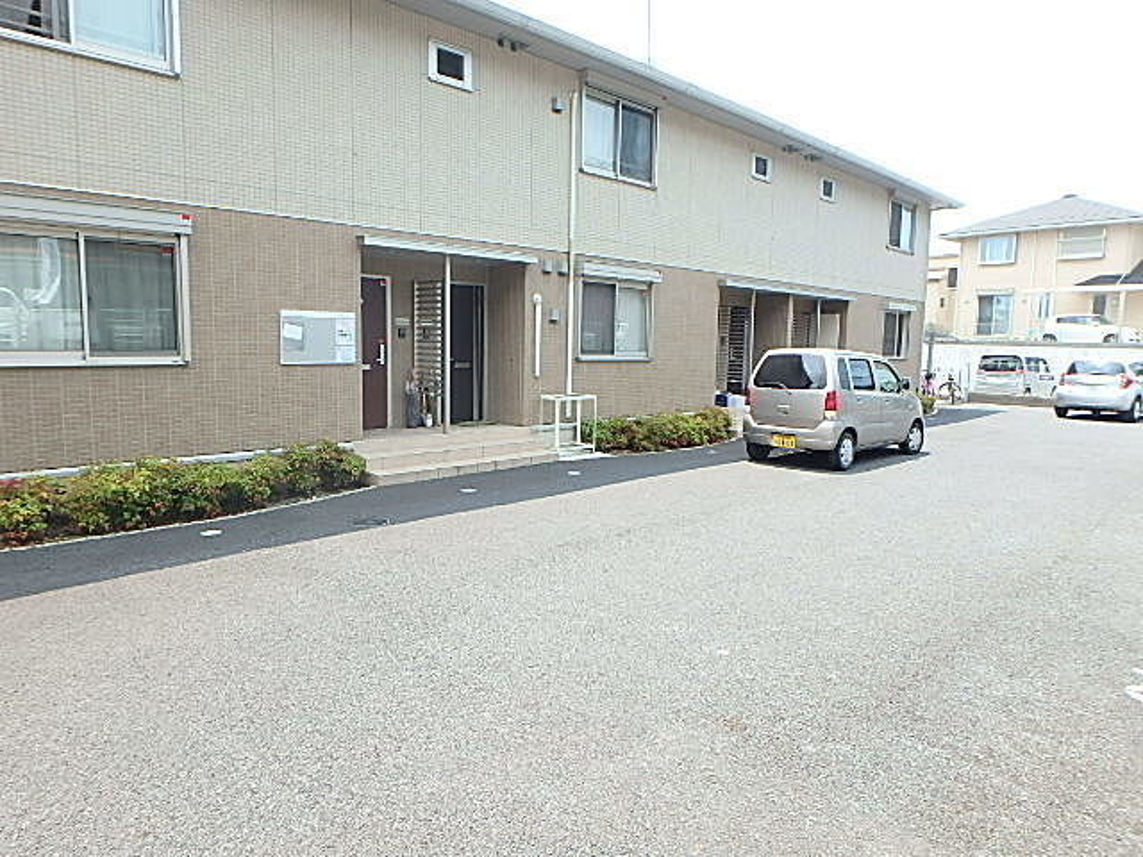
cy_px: 428
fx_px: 693
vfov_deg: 63.4
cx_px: 572
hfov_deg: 79.0
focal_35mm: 21
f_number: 3.5
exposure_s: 1/320
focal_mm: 3.7
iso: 125
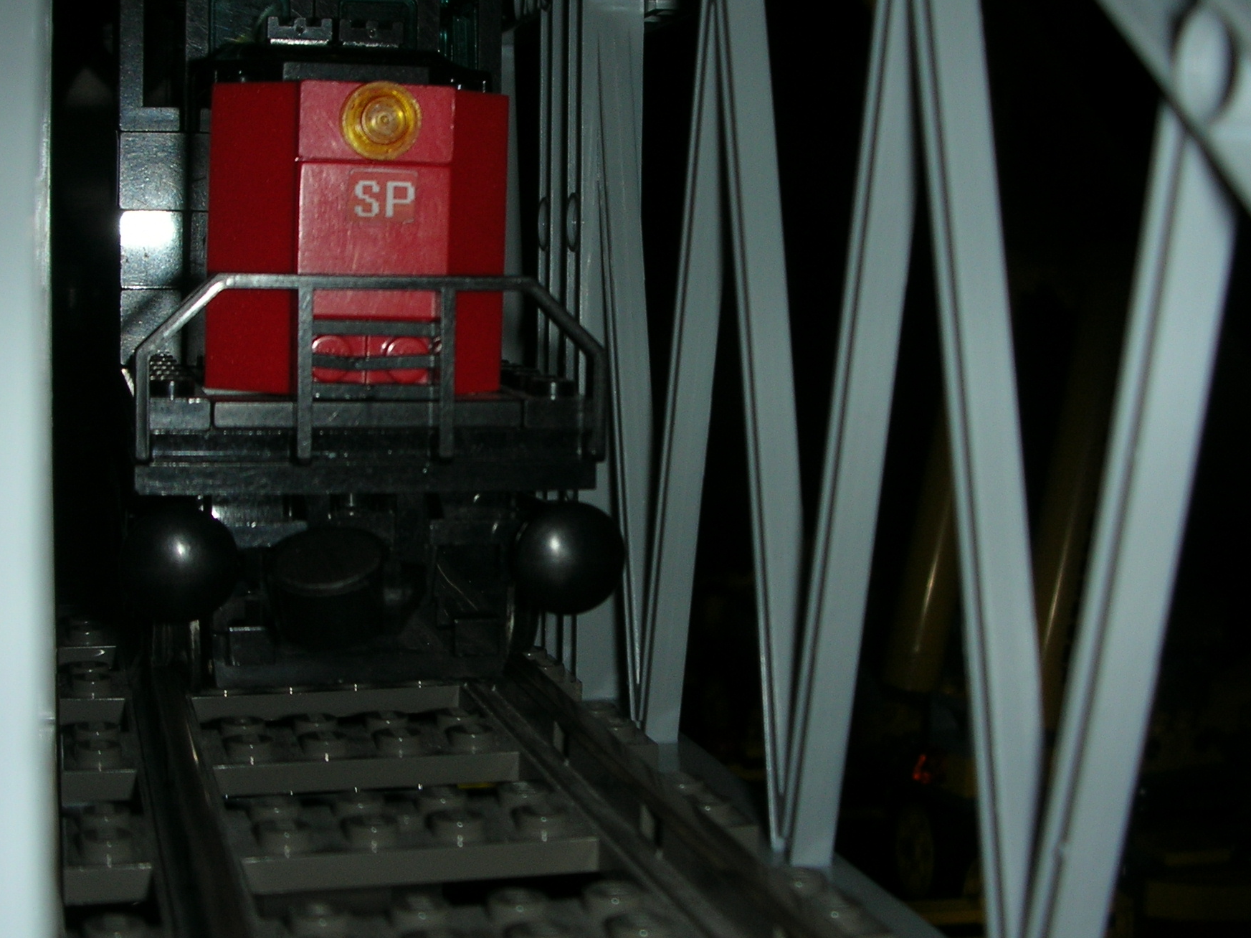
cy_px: 365
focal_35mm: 52
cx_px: 549
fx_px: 1879
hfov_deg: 36.8
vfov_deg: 27.9
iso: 50
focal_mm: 5.8
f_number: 8.5
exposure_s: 1/60.1
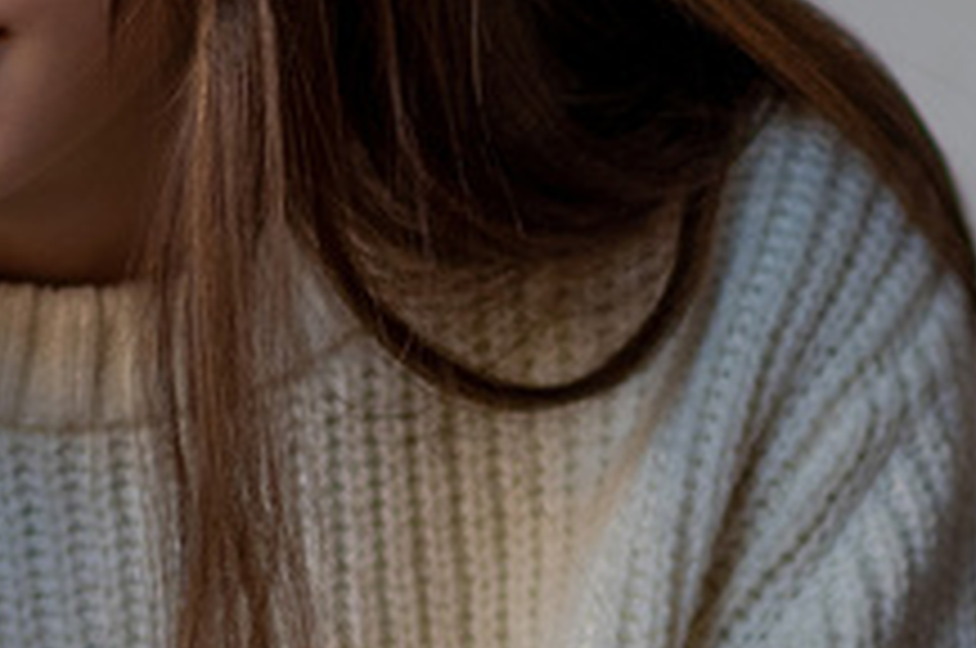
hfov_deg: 3.8
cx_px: 855
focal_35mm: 549
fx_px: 14862
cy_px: 826
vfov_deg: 2.5
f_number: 2
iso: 250
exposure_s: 1/250
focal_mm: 85
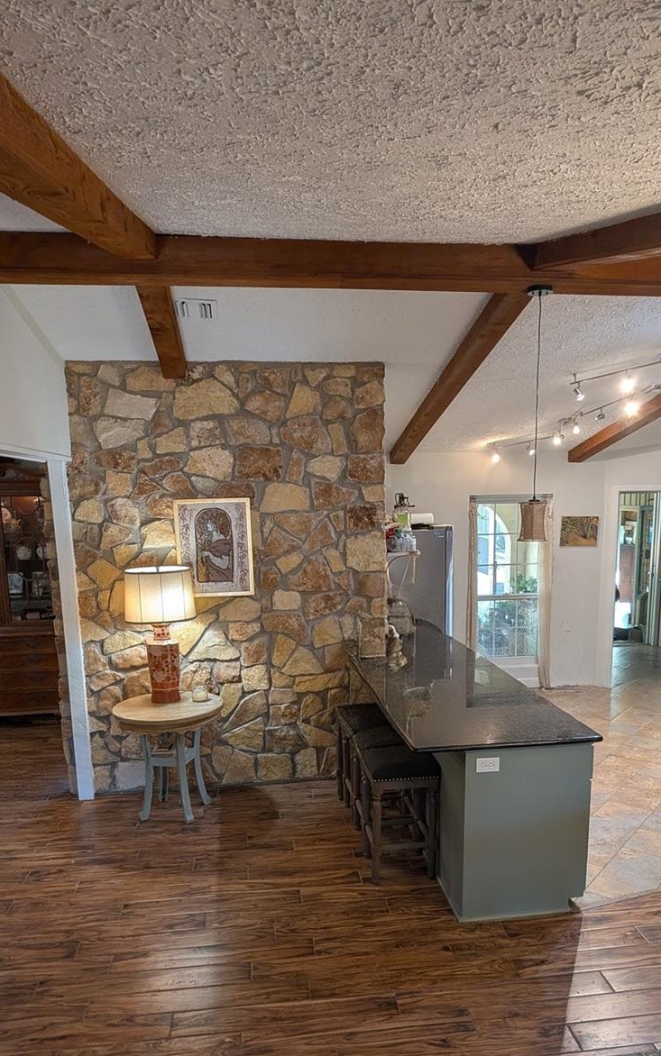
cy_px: 634
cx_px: 351
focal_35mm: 25
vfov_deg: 71.8
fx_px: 720
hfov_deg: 49.3
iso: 76
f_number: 2.2
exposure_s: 1/24
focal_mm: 2.71
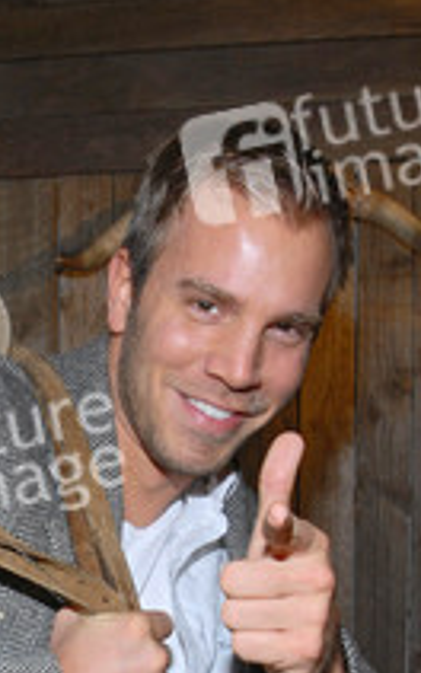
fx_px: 1706
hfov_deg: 14.0
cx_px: 57
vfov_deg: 21.7
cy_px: 628
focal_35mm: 93
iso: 400
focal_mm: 32
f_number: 8
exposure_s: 1/80
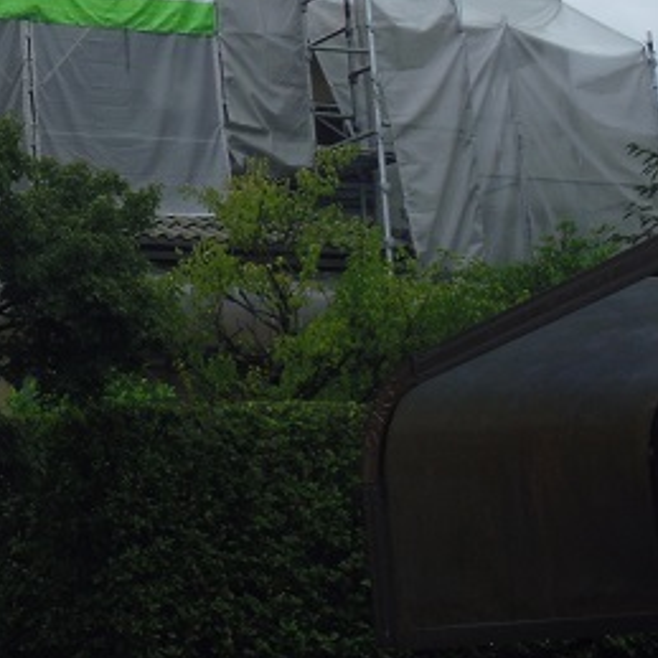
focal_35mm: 85
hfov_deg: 19.3
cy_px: 159
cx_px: -127
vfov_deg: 20.2
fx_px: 1828
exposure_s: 1/200
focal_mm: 6.4
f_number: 4.5
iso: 64
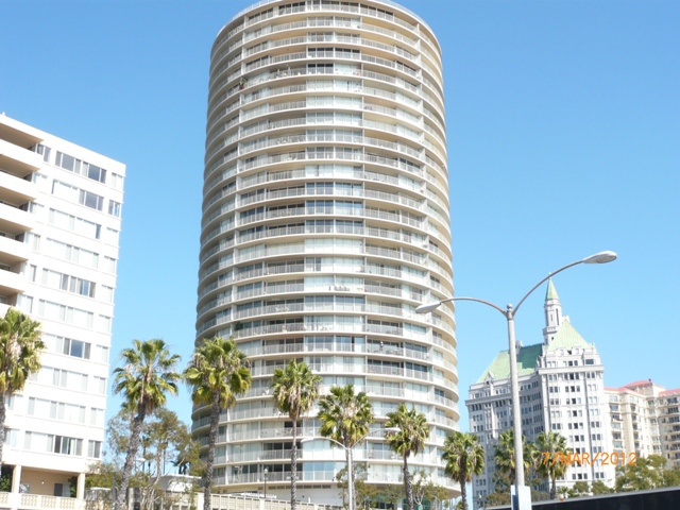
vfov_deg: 32.2
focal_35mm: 45
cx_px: 340
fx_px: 884
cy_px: 255
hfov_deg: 42.1
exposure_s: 1/640
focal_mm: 7.4
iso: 100
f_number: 3.5
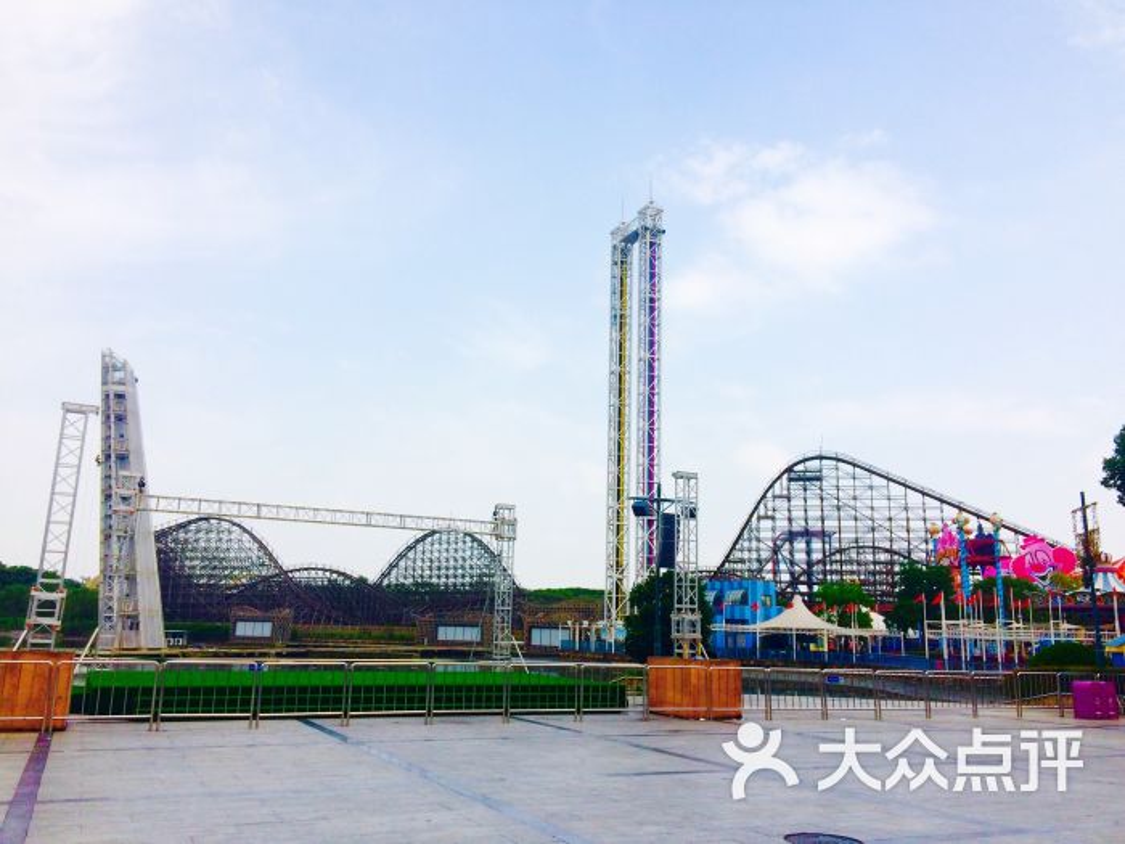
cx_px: 562
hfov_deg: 61.7
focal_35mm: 29
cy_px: 422
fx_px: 942
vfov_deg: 48.2
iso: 32
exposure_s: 1/2283
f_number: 2.2
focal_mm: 4.15
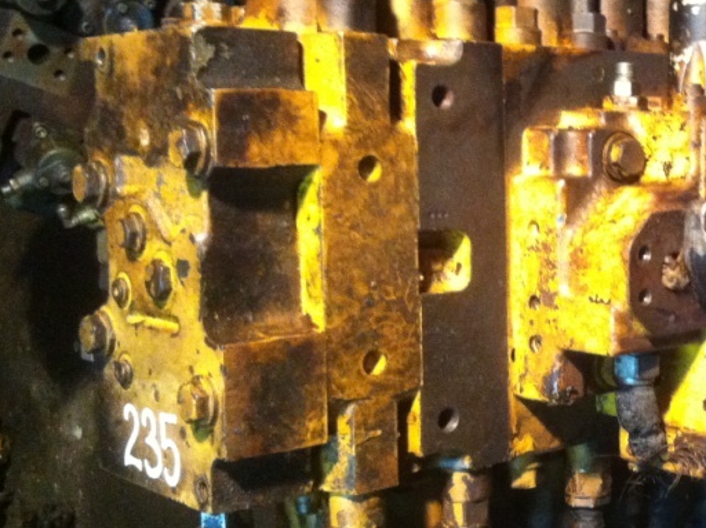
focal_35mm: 70
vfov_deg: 21.0
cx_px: 644
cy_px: 289
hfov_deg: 26.8
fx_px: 1426
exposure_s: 1/15
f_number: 2.8
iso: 640
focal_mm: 3.85
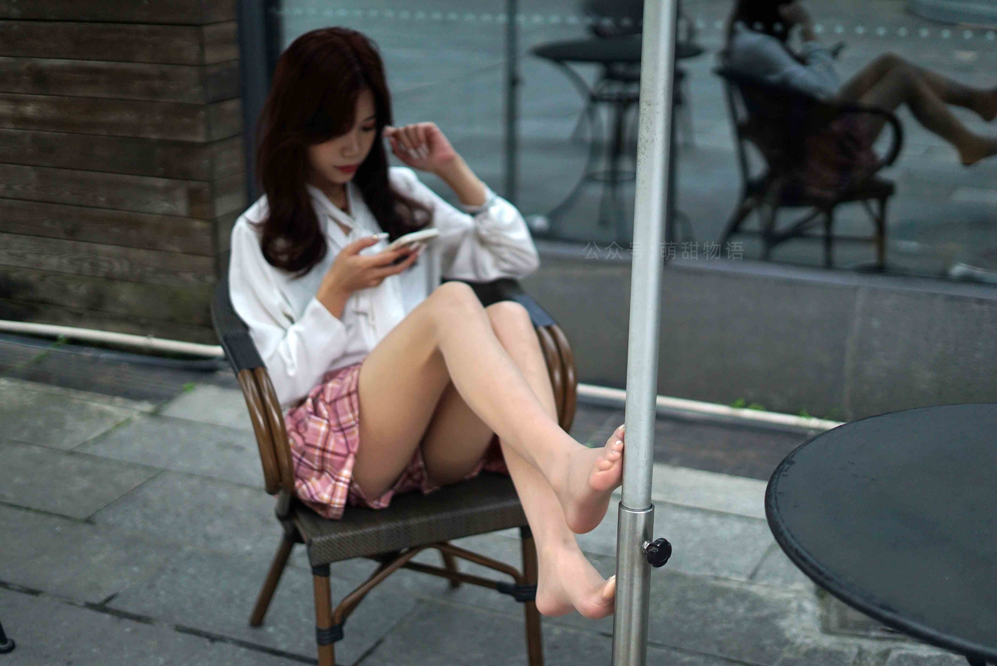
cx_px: 498
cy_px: 333
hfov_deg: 39.6
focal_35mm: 50
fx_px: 1385
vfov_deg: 27.0
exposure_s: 1/4000
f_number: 1.8
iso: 800
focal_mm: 50
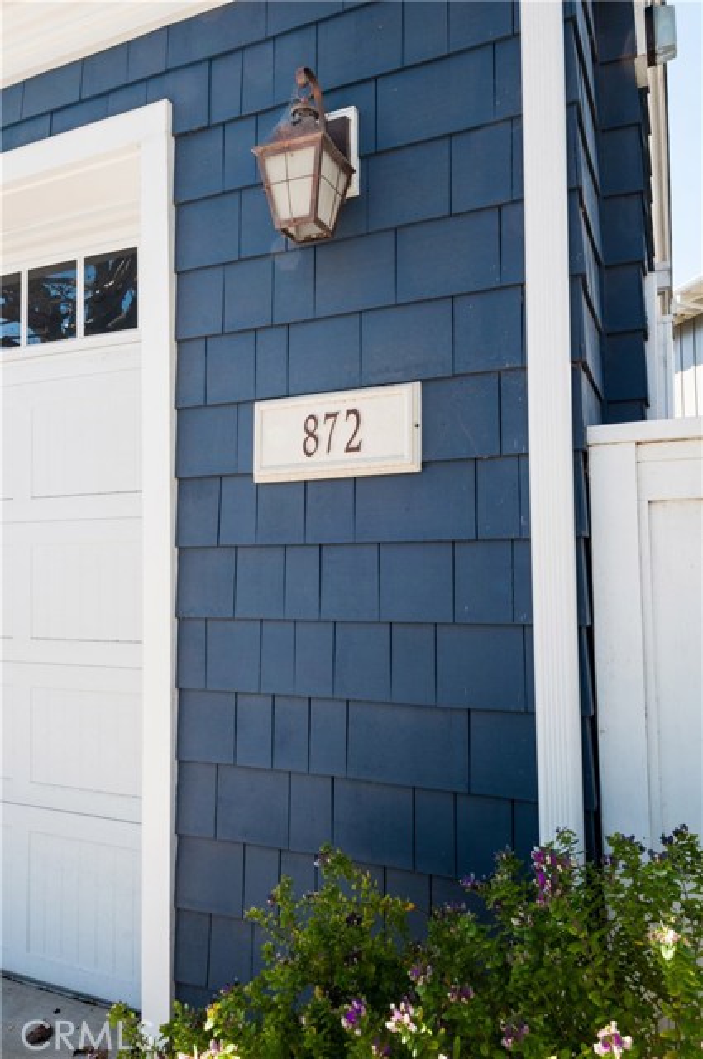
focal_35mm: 24
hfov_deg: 53.0
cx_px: 352
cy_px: 530
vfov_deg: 73.8
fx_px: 705
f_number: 14
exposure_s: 1/20
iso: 200
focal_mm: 16
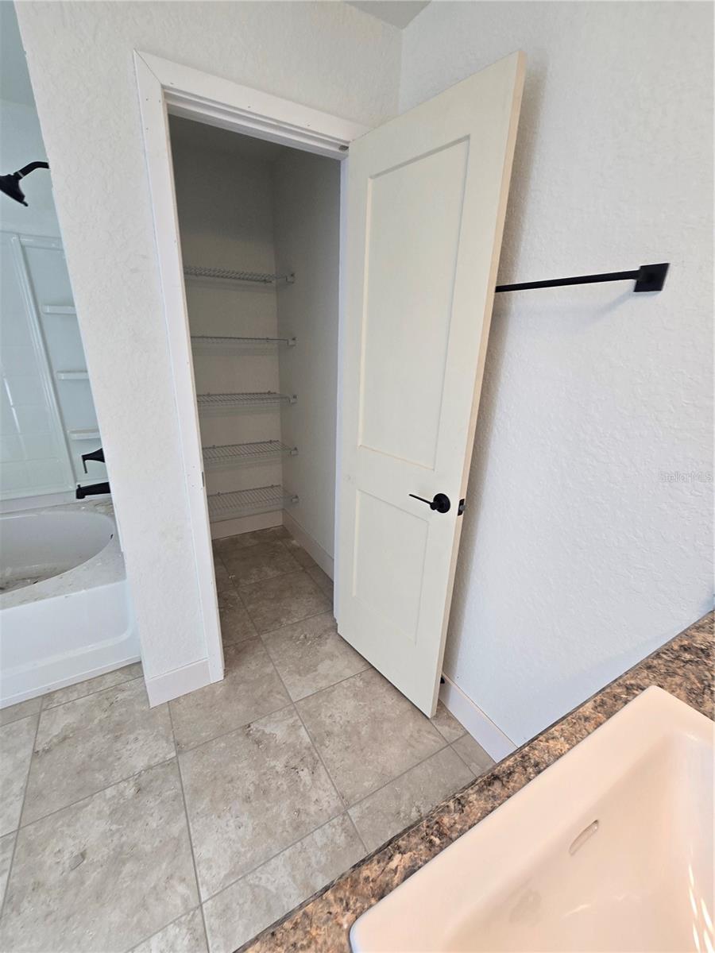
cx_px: 358
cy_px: 476
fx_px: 358
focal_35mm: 13
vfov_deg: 106.2
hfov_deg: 89.9
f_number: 2.2
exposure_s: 1/60
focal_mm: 2.2
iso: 64
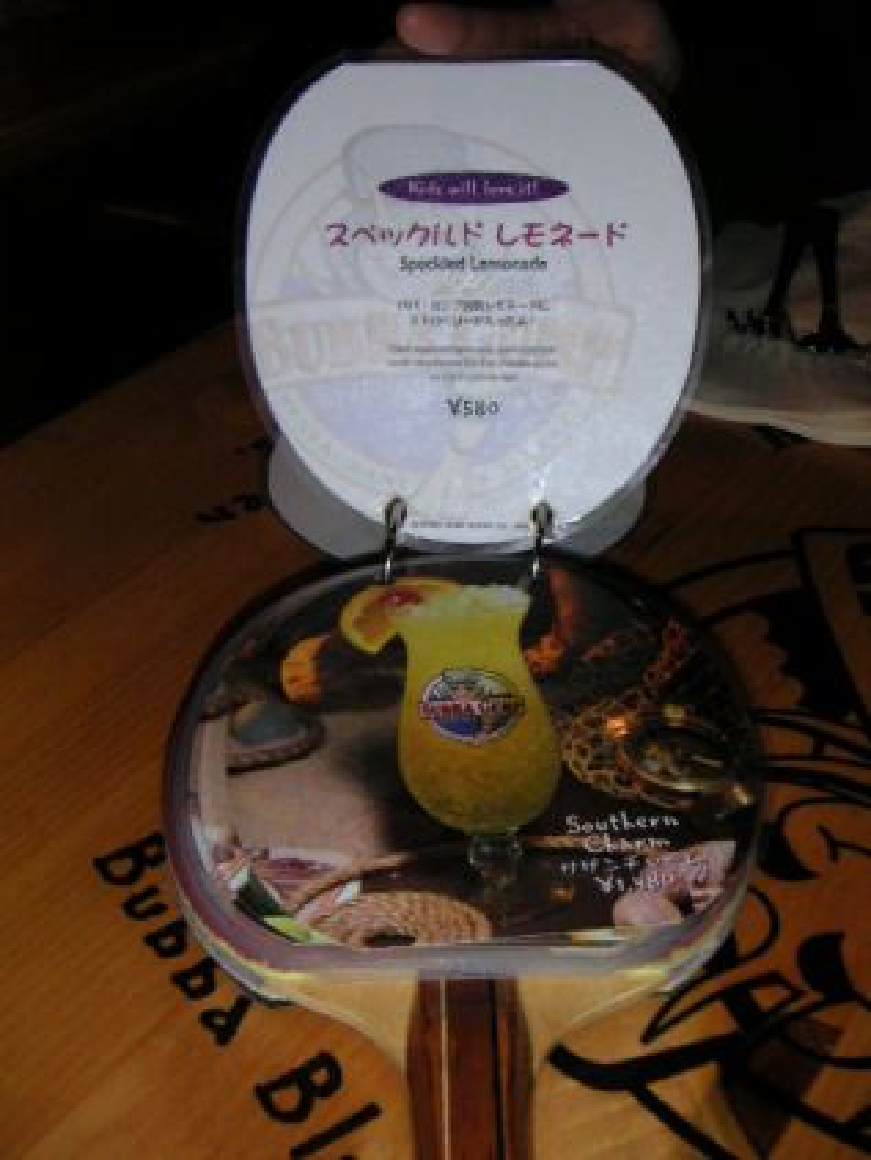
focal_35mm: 42
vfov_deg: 44.8
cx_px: 436
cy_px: 580
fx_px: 1408
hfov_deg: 34.4
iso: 200
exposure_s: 1/45
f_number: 6.7
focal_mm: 5.5
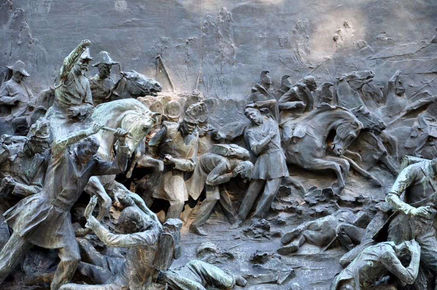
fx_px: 1909
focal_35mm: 158
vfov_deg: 8.7
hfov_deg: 13.1
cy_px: 145
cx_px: 218
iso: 500
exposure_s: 1/30
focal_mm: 105
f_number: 7.1
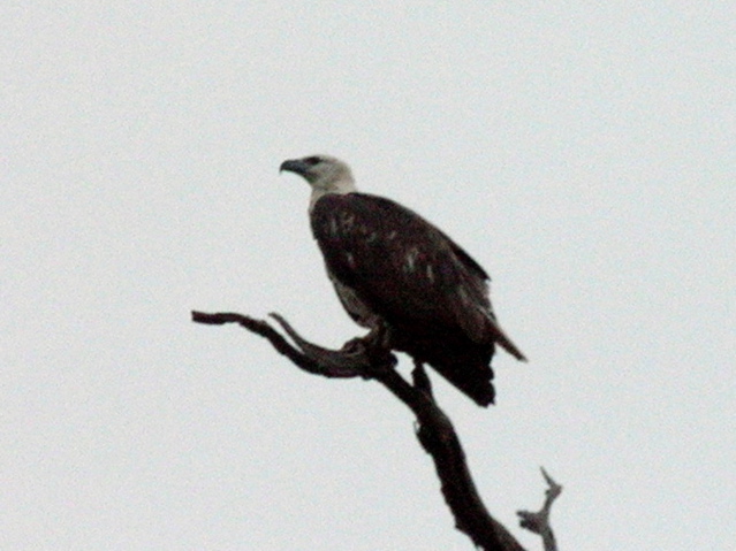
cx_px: 368
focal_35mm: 303
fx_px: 6441
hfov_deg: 6.5
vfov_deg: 4.9
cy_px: 276
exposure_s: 1/120
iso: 133
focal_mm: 50
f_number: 4.4
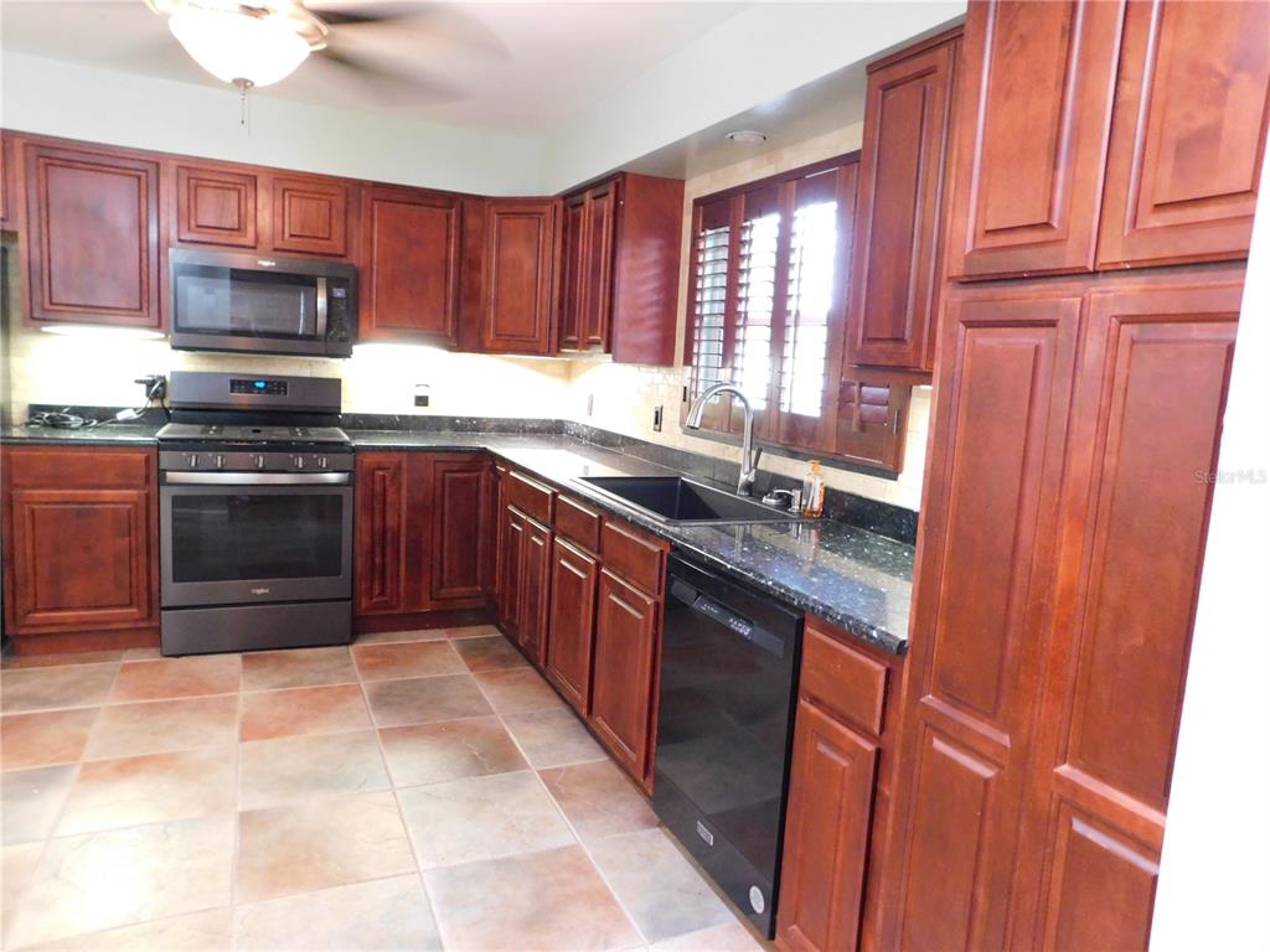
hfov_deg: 73.9
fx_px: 844
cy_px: 476
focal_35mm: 23
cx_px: 635
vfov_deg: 58.9
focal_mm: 4
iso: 450
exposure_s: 1/8
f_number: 3
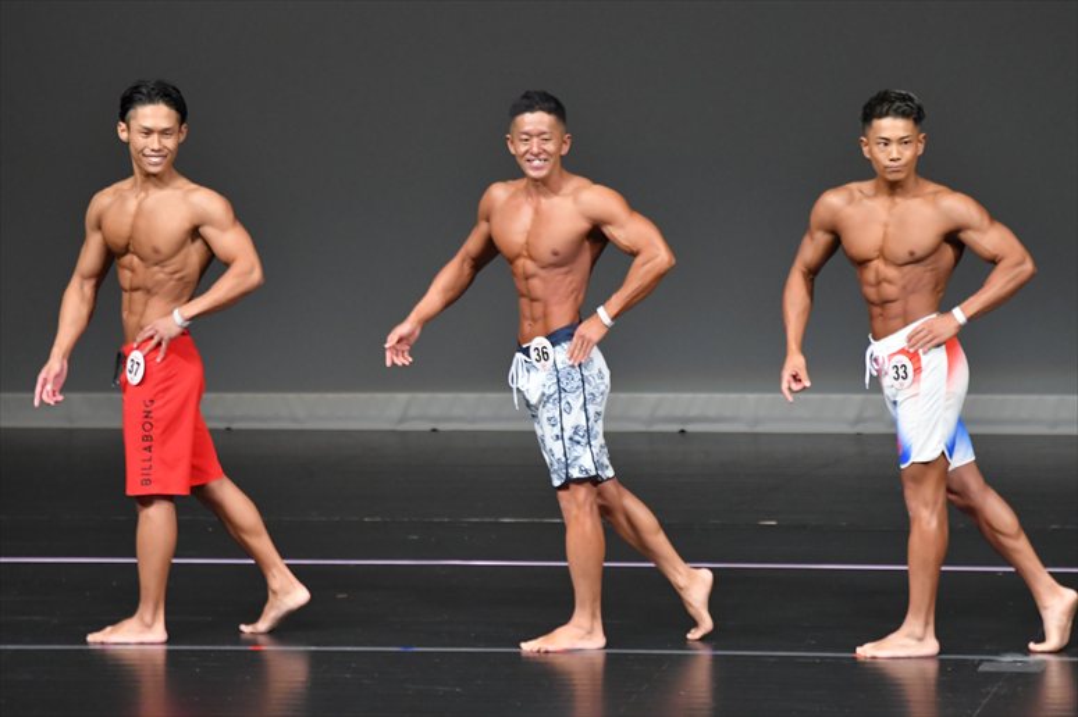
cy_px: 358
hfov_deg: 6.5
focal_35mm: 315
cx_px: 539
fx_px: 9428
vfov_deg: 4.4
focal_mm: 210
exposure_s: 1/400
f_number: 5.6
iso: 4000
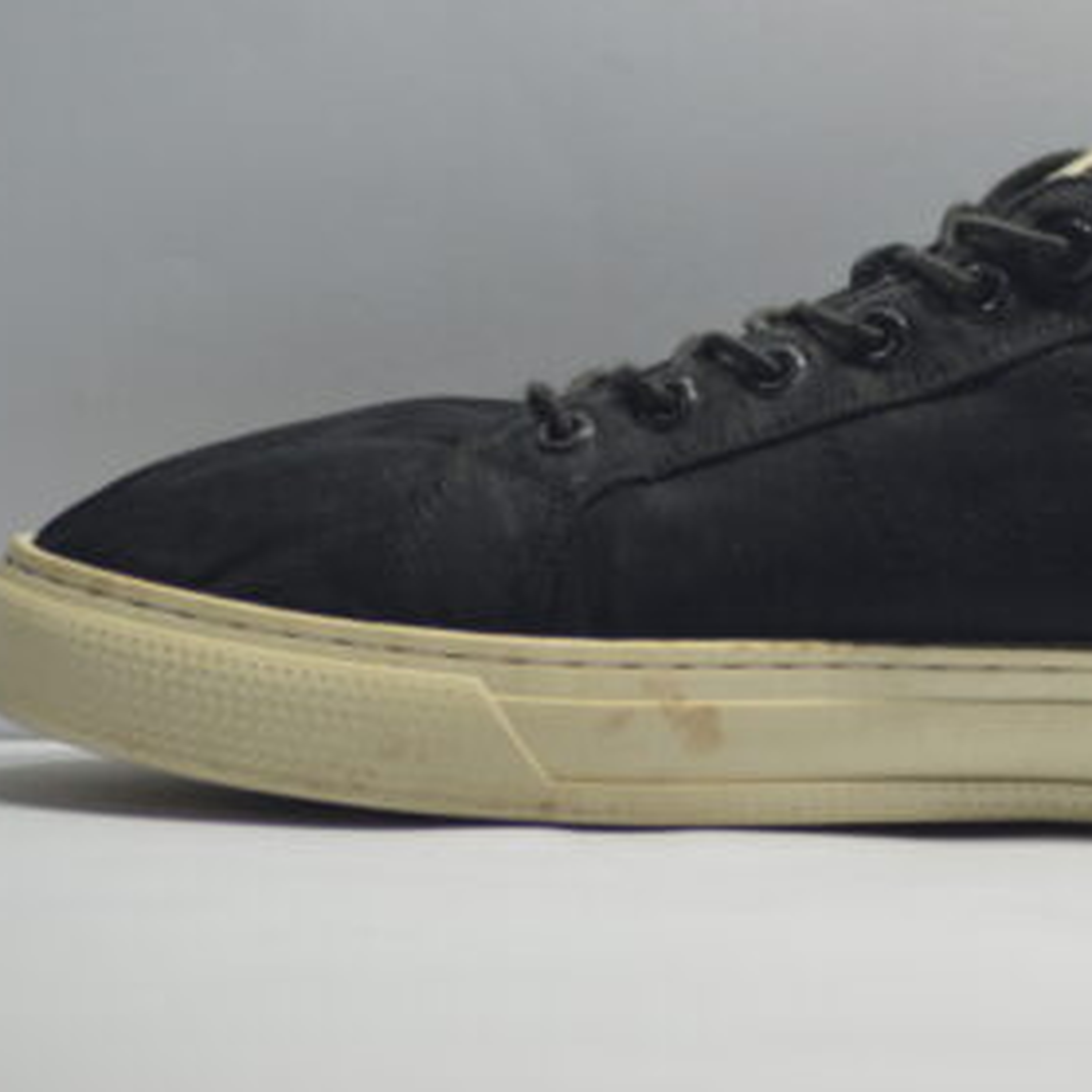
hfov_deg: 4.7
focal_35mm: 370
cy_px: 323
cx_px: 994
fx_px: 13202
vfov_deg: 4.7
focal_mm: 135
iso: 450
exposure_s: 1/125
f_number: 4.2
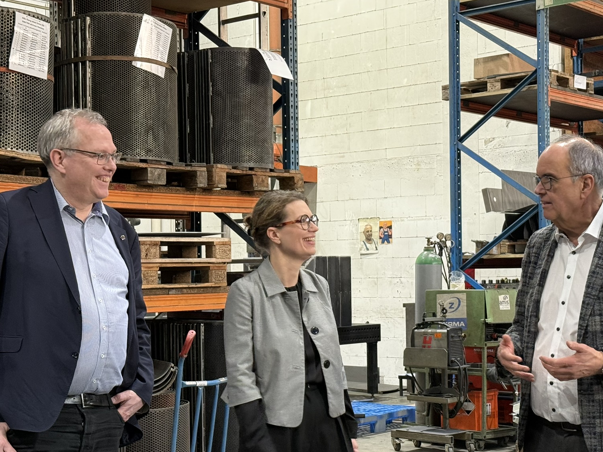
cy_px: 252
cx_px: 334
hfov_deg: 29.8
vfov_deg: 22.6
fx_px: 1132
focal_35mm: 65
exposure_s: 1/50
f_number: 1.78
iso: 200
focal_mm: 6.76
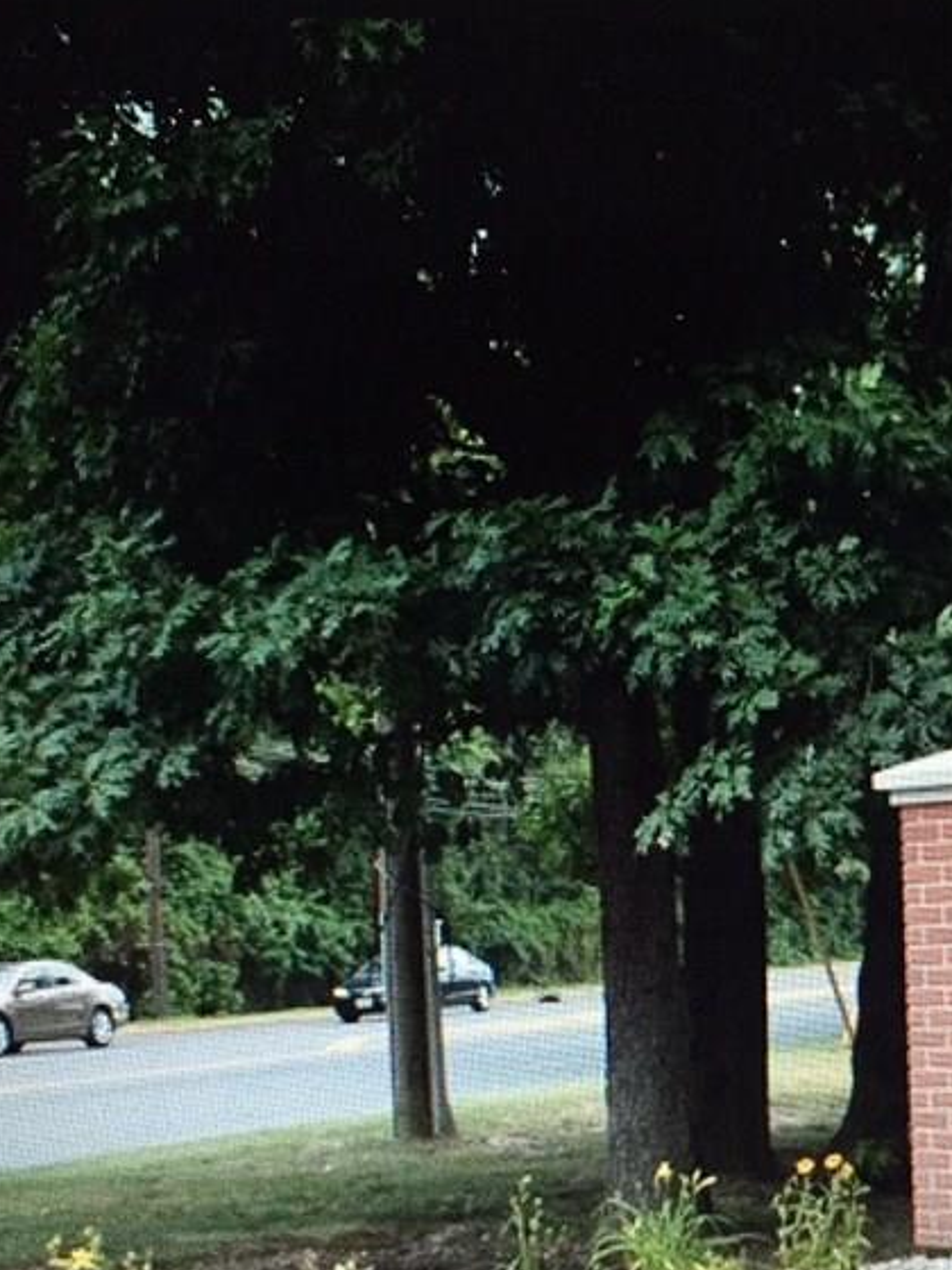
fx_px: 1943
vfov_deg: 35.8
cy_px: 853
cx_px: 725
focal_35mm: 53
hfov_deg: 27.1
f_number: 2.2
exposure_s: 1/30
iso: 160
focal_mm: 4.15
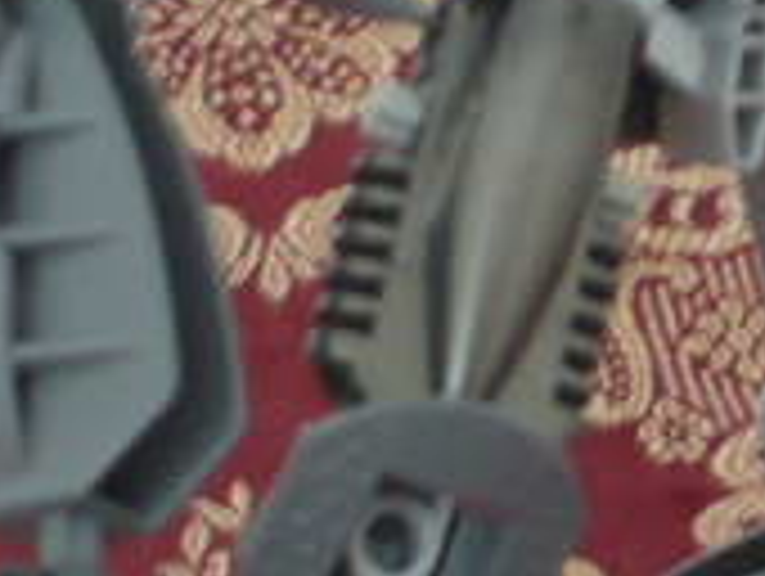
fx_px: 3076
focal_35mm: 139
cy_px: 436
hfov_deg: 13.9
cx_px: 850
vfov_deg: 10.7
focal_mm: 6.1
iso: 200
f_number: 2.8
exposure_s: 1/4
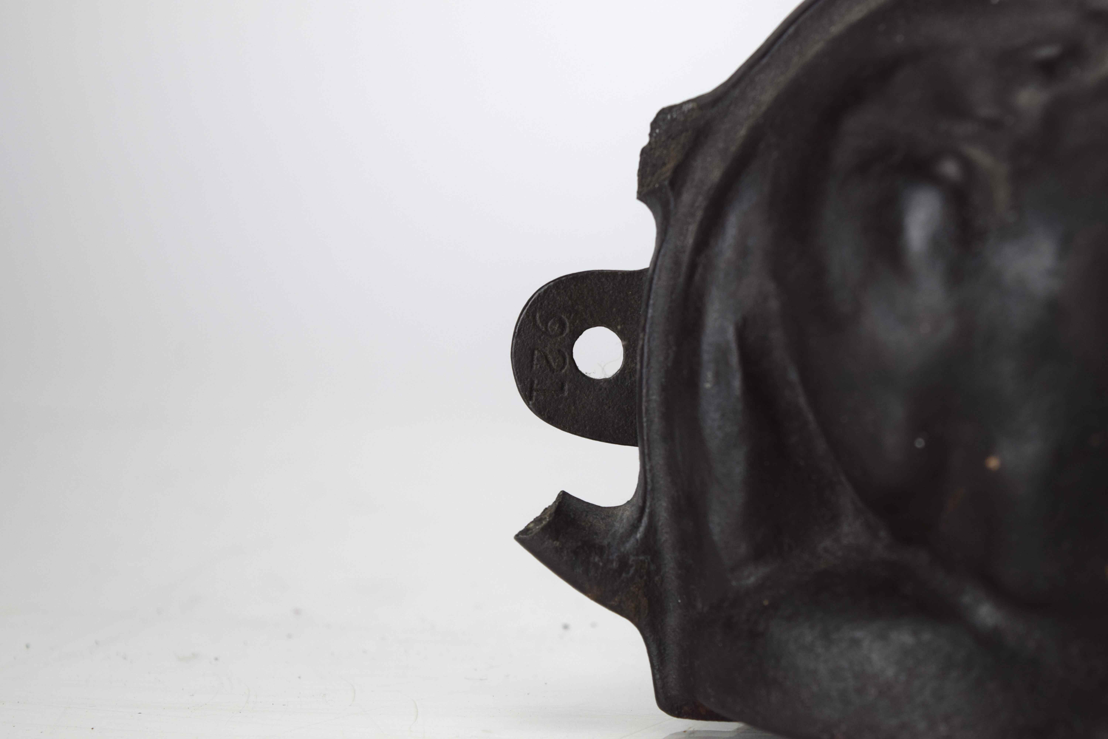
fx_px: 2539
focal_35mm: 82
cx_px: 554
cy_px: 370
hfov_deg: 24.6
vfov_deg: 16.6
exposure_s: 1/160
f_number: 6.3
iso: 400
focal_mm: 55
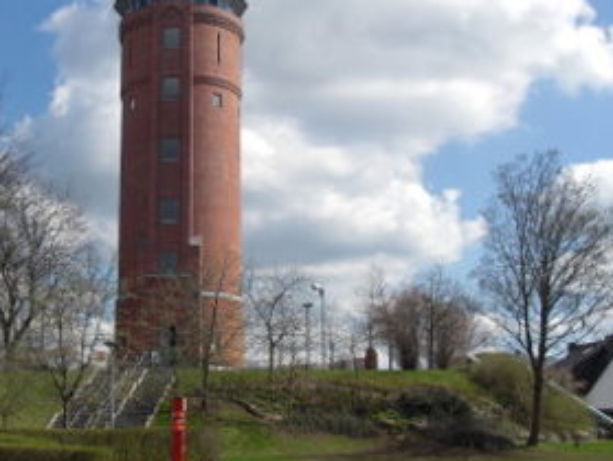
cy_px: 191
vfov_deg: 25.3
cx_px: 178
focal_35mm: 58
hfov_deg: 32.7
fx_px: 1028
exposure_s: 1/200
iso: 50
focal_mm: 6.3
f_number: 7.9
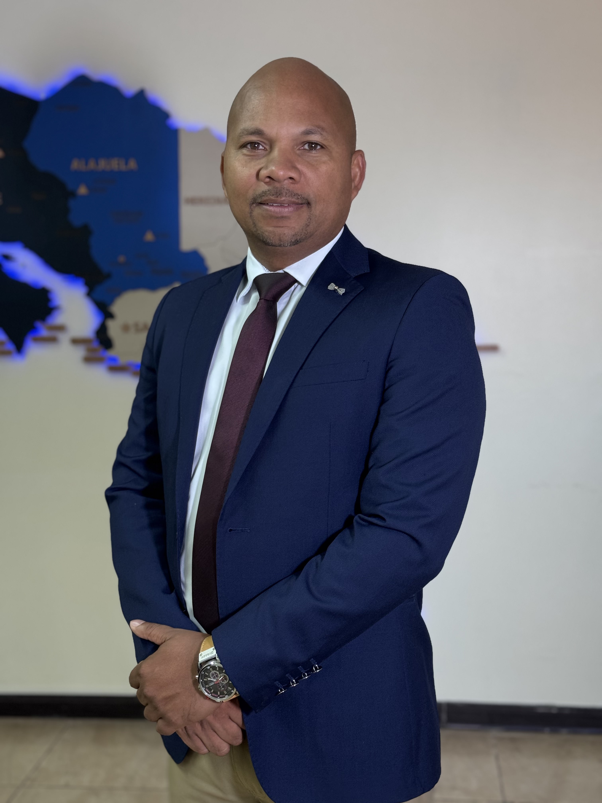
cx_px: 301
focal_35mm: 48
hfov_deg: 30.3
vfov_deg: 39.7
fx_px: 1113
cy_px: 402
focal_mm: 6.76
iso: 160
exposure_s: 1/60
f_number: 1.78
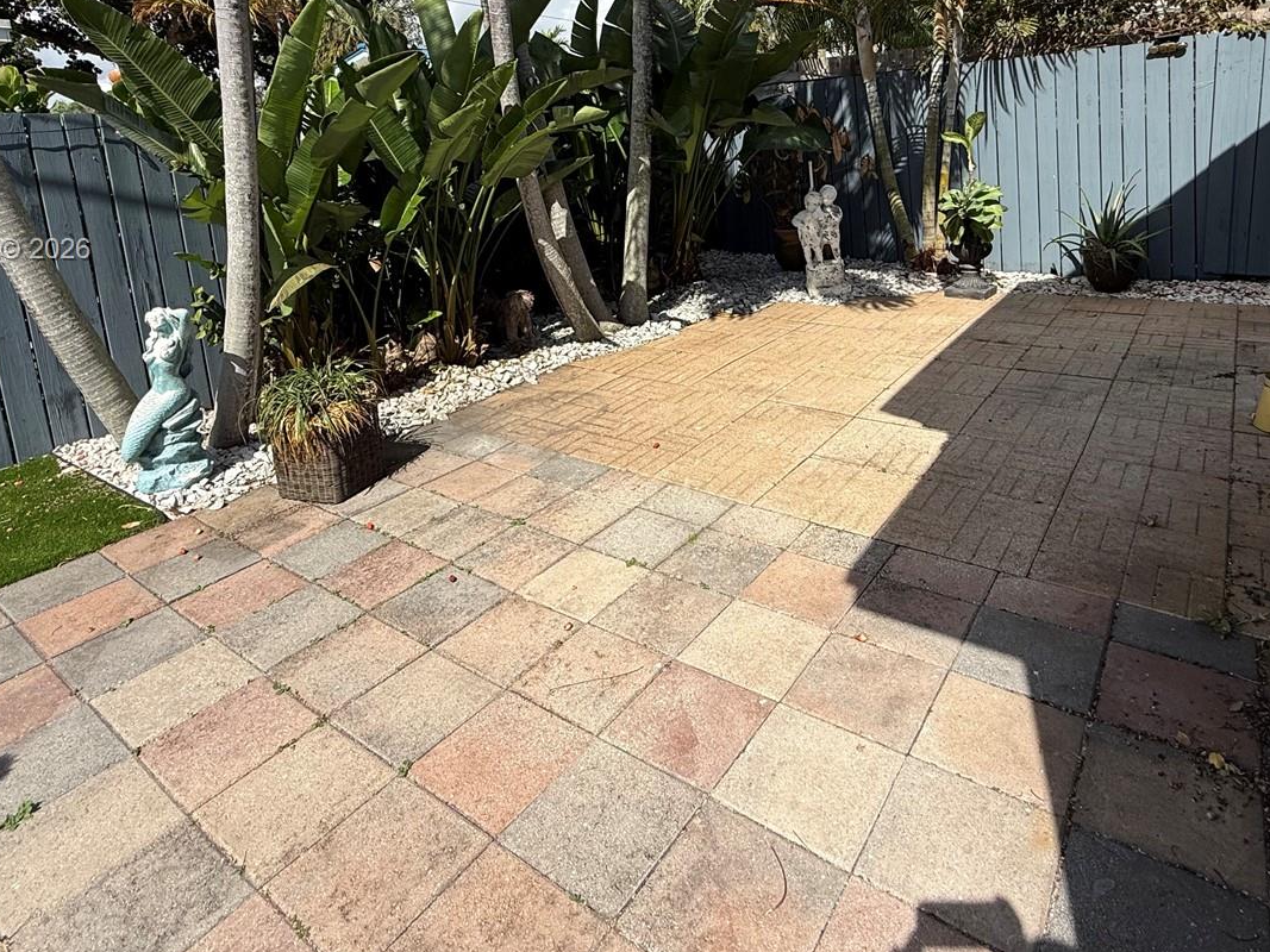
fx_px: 770
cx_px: 672
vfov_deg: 60.4
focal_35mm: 21
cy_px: 251
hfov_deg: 78.9
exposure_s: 1/2841
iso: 50
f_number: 2.2
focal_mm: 2.22
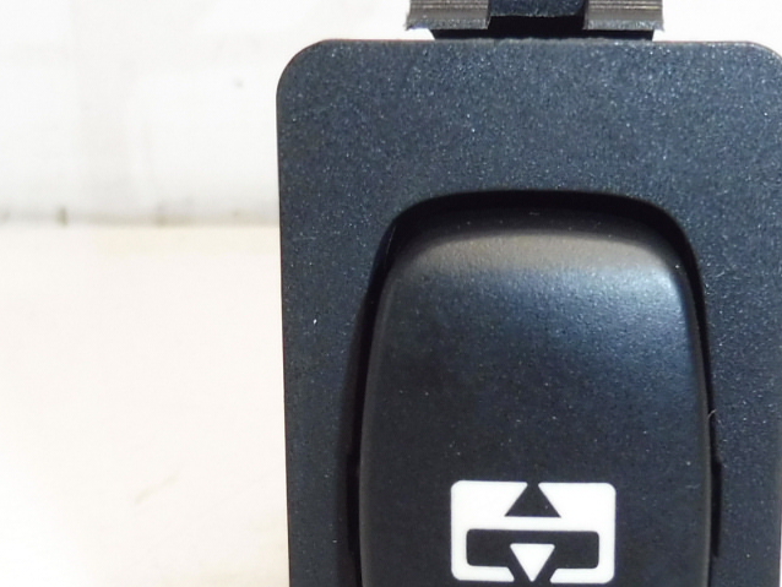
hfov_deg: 25.3
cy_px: 382
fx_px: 1740
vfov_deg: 19.1
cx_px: 479
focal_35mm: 77
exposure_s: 1/100
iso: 200
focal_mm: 4.3
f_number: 3.5
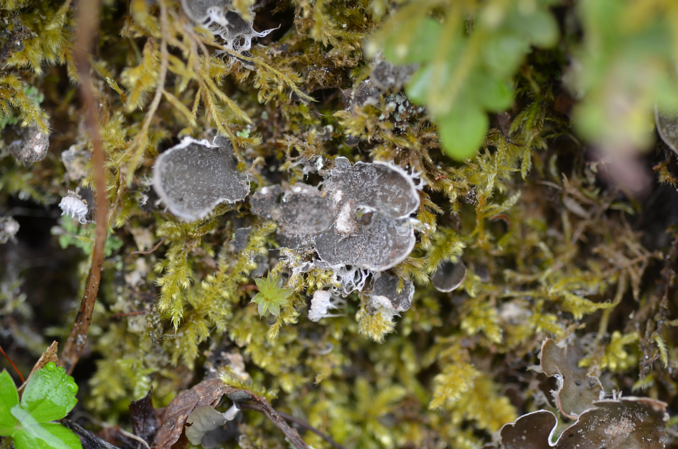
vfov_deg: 15.1
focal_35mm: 90
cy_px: 224
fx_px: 1691
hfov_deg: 22.7
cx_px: 339
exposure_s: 1/320
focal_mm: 60
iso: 400
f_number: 4.5
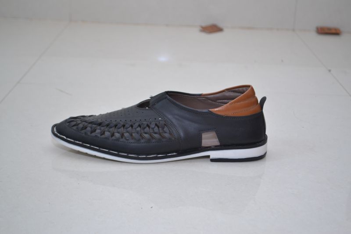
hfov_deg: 31.9
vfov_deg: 21.6
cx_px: 176
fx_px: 614
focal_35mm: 63
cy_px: 117
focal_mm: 42
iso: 400
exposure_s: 1/125
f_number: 5.6
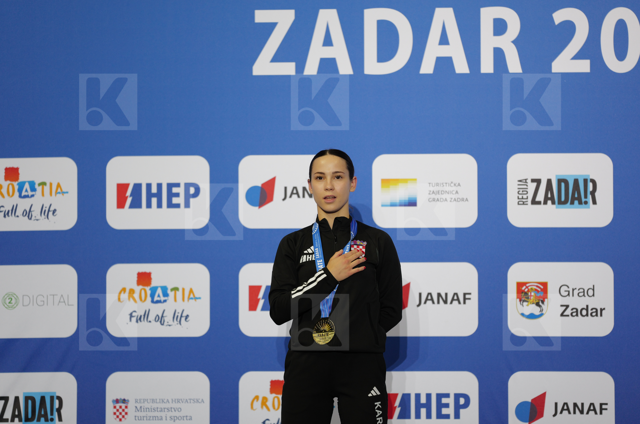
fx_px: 3035
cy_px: 212
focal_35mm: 171
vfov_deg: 8.0
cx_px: 320
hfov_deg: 12.0
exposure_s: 1/500
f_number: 2.8
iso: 1250
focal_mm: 171
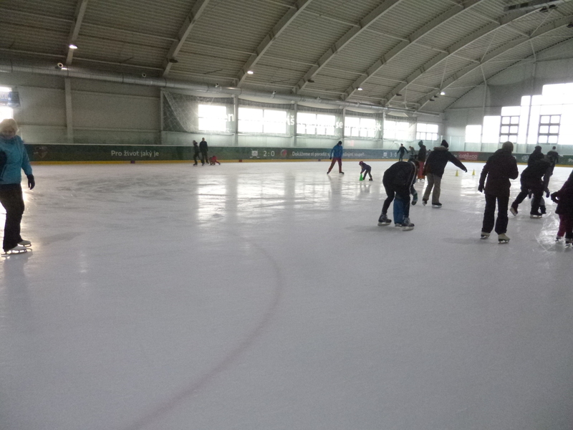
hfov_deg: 69.4
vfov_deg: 54.9
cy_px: 215
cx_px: 286
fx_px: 414
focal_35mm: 25
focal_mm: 4.5
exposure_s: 1/125
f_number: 3.1
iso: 800
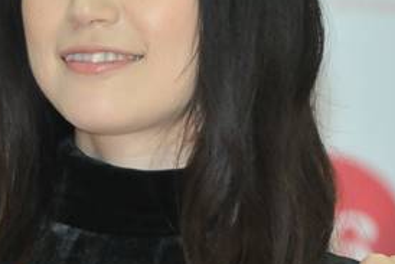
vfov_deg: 2.3
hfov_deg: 3.5
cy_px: 65
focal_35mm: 591
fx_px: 6488
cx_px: 74
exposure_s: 1/200
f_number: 5
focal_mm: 180
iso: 1250
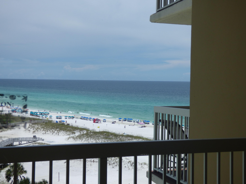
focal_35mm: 53
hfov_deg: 36.2
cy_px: 92
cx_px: 123
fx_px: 377
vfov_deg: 27.5
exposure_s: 1/800
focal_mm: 9.51
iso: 100
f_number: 3.9
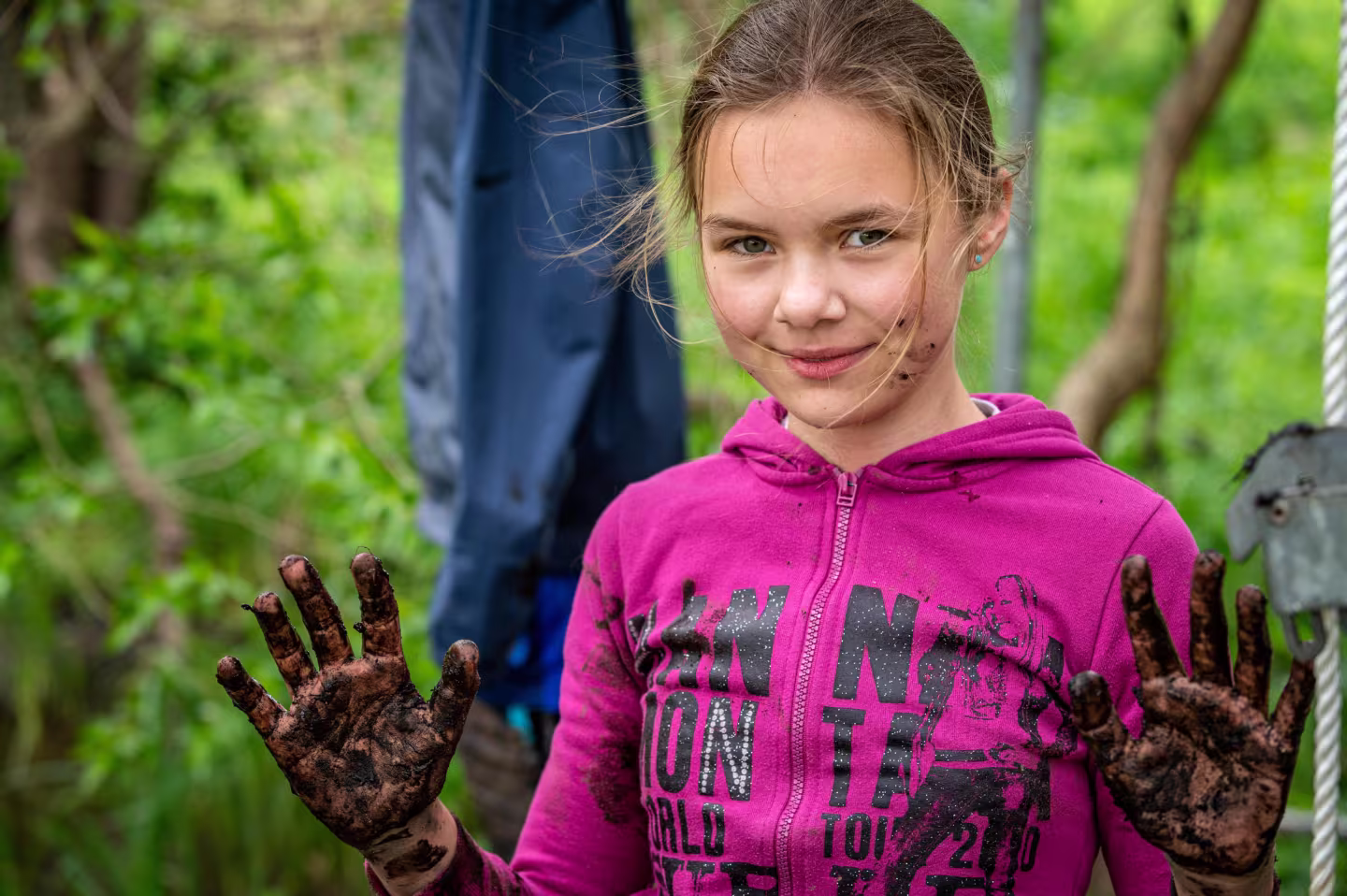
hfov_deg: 25.4
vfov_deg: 17.0
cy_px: 448
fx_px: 2991
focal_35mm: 80
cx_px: 674
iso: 640
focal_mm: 80
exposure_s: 1/320
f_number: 4.5
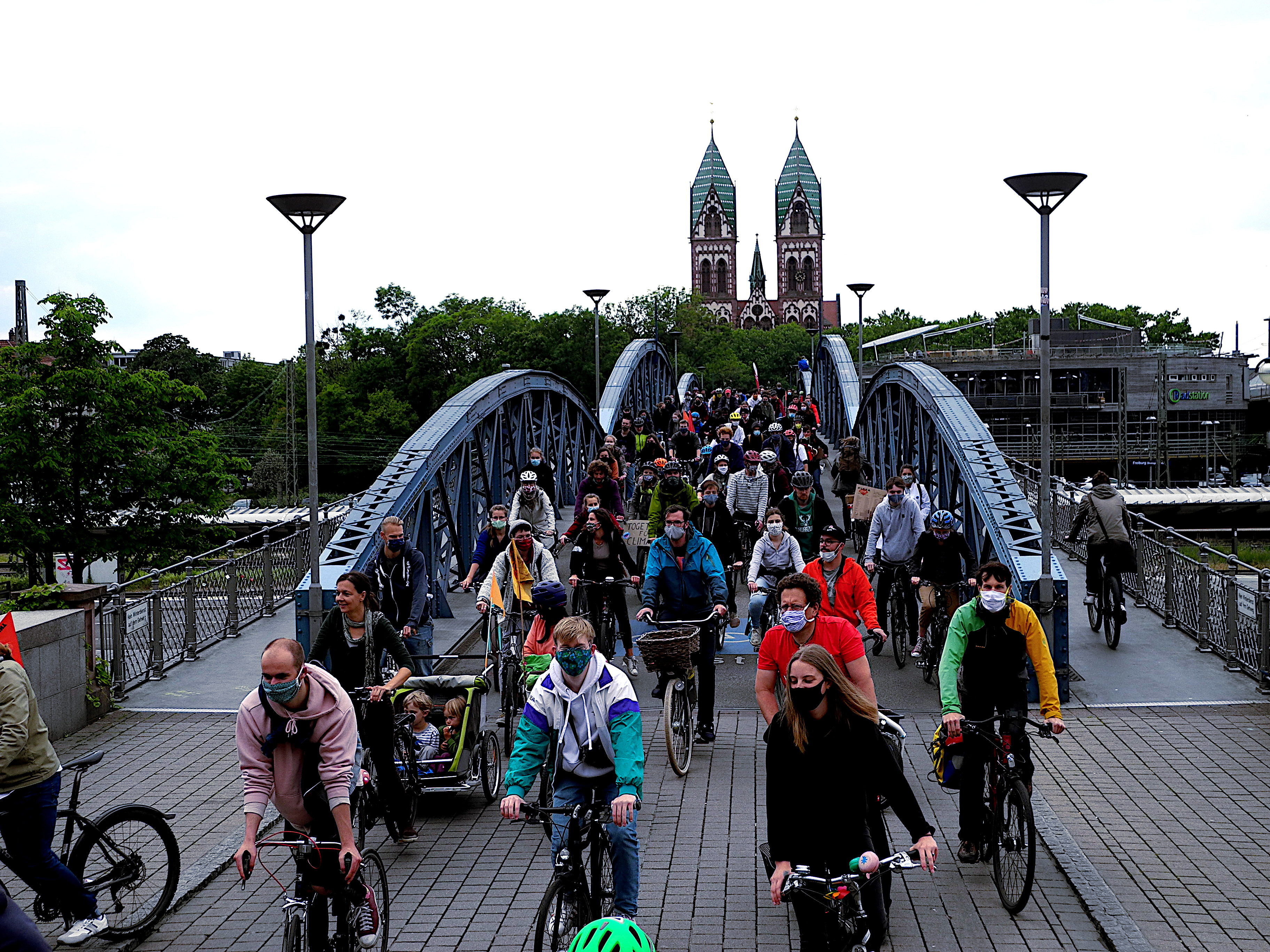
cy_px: 476
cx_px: 635
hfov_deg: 38.2
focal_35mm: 50
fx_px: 1834
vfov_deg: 29.1
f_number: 3.5
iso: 100
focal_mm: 10.7
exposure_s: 1/626
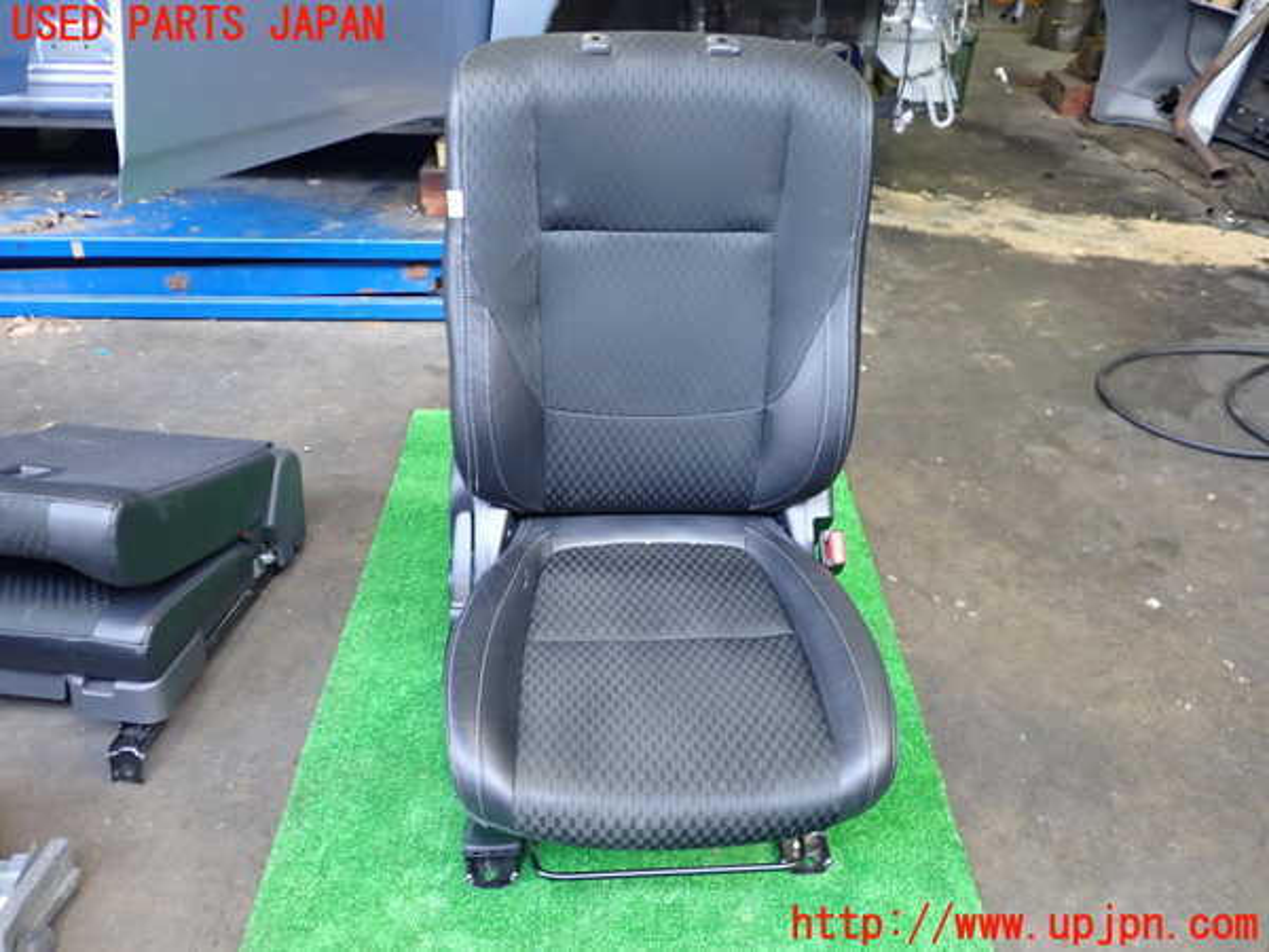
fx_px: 1100
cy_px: 476
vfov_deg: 46.8
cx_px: 634
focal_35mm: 30
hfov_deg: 60.0
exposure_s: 1/30
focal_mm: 5.4
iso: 250
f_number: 2.3
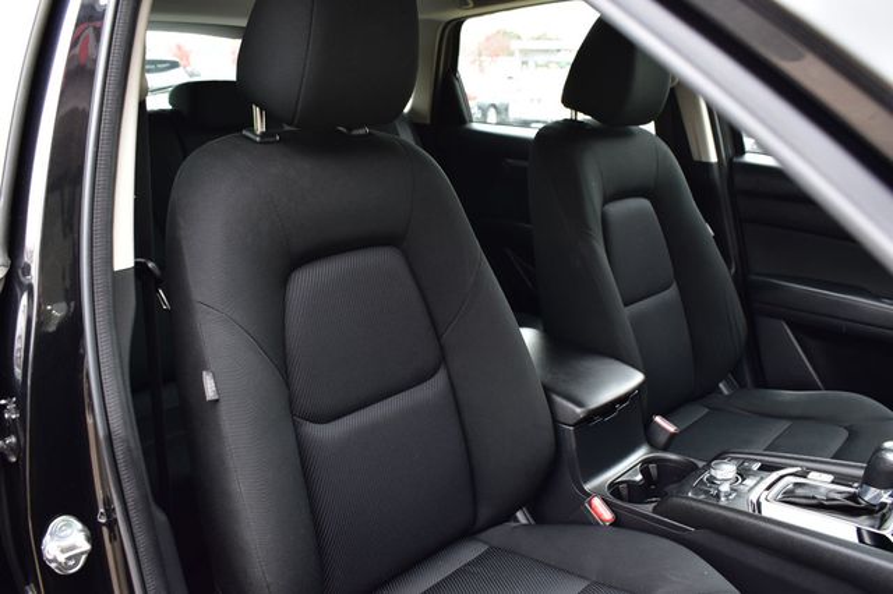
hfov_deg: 62.0
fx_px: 744
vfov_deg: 43.6
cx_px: 446
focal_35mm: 30
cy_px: 297
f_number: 6.3
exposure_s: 1/15
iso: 400
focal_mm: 20
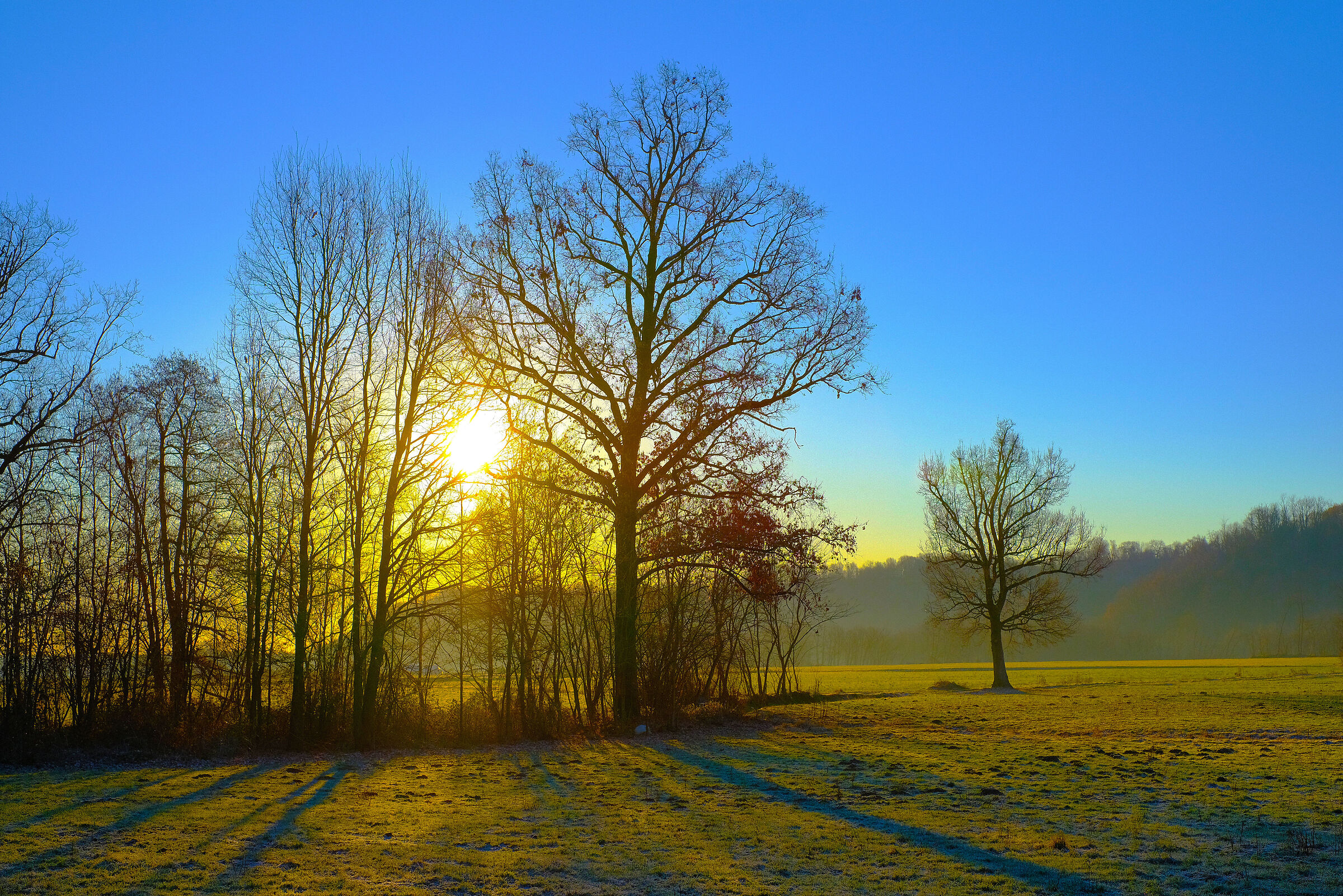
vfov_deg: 25.5
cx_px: 672
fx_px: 1977
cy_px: 448
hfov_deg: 37.5
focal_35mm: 53
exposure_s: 1/1000
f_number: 5.6
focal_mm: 35
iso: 400
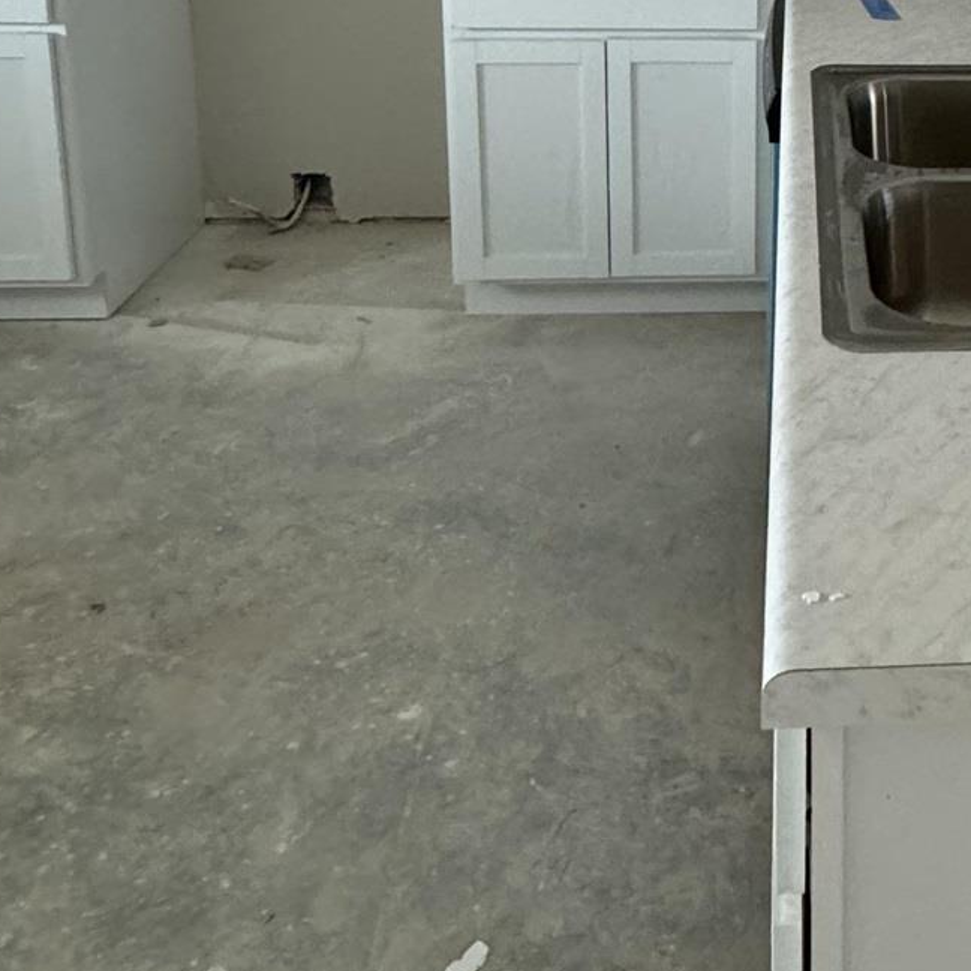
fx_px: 1396
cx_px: 913
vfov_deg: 34.1
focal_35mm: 44
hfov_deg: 35.6
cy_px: -49
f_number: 2.2
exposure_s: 1/60
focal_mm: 2.22
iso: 400
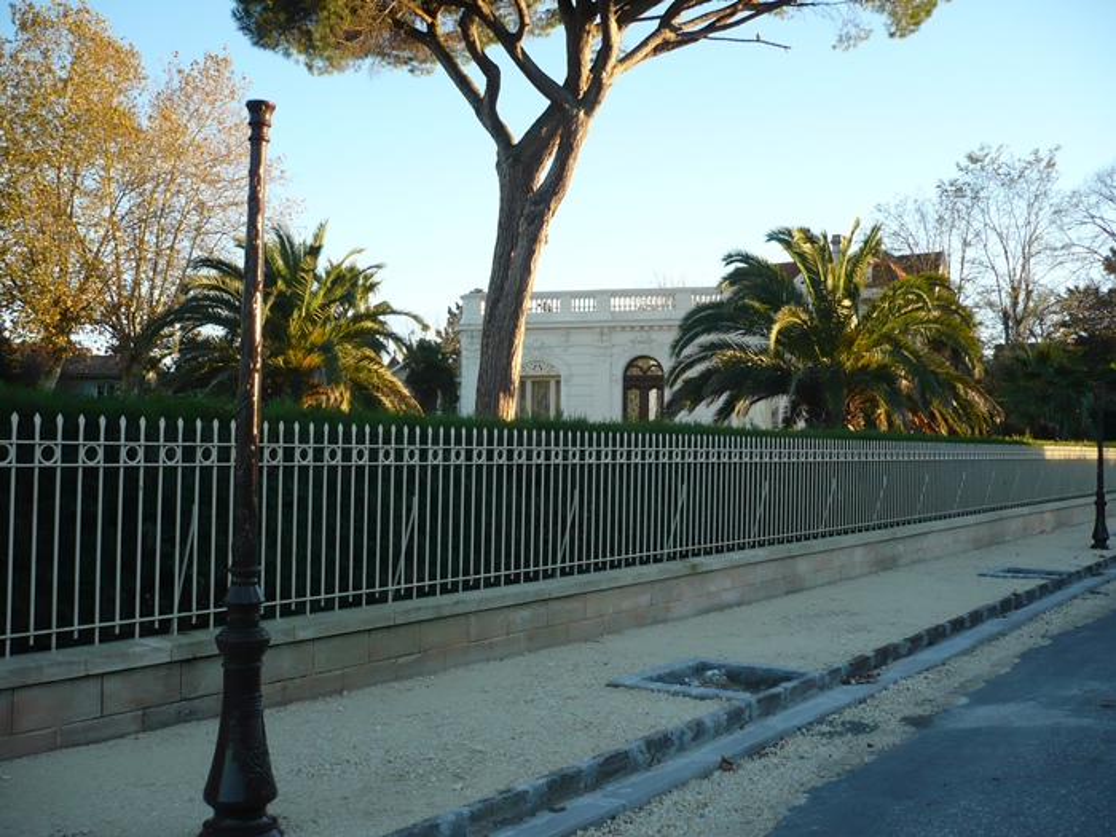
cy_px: 418
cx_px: 558
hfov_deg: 52.6
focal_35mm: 35
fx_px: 1128
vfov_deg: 40.7
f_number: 2.8
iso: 100
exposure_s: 1/250
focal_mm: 5.8
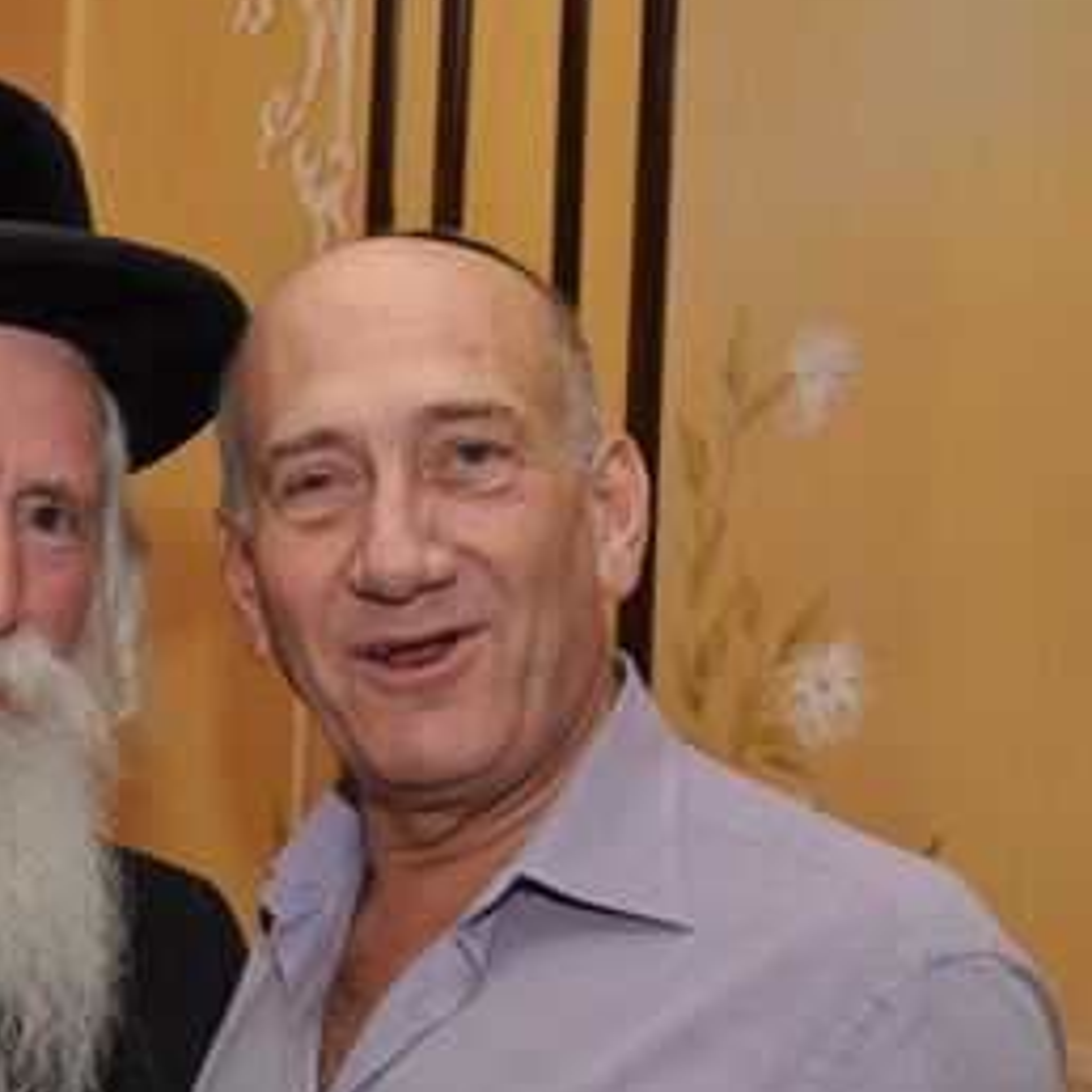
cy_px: 866
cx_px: 119
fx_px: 2927
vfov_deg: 20.9
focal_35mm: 82
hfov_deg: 20.7
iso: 400
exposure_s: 1/60
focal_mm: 26
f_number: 5.6
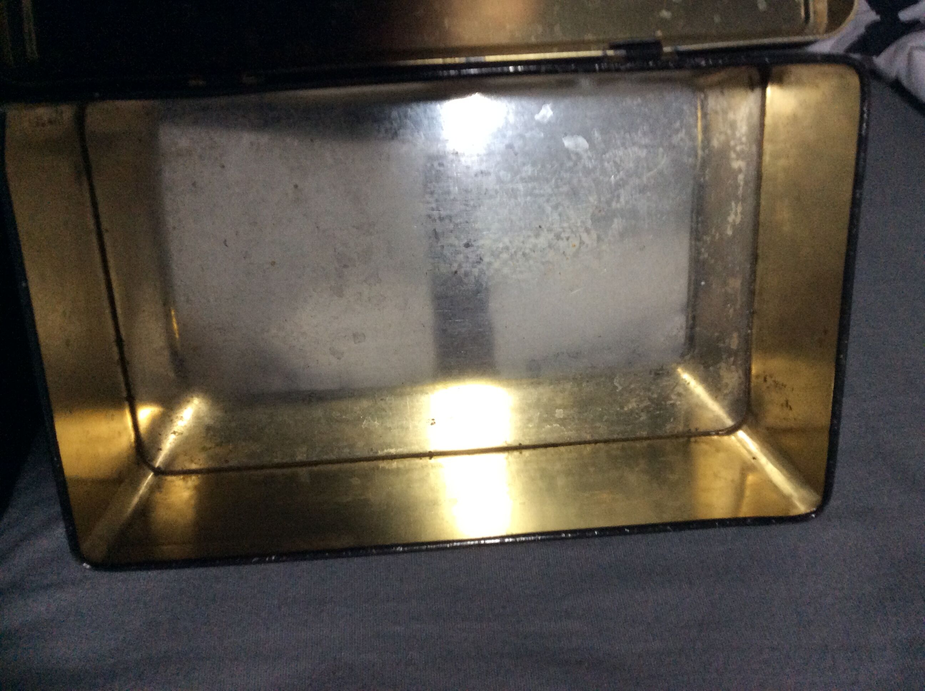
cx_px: 462
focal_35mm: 32
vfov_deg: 44.1
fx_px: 854
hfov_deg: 56.9
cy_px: 346
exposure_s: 1/25
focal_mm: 3.3
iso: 200
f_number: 2.4
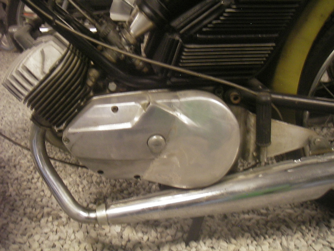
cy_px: 126
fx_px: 367
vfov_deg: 37.7
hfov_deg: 49.0
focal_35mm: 38
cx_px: 167
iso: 160
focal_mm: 6.3
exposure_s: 1/4
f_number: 3.3
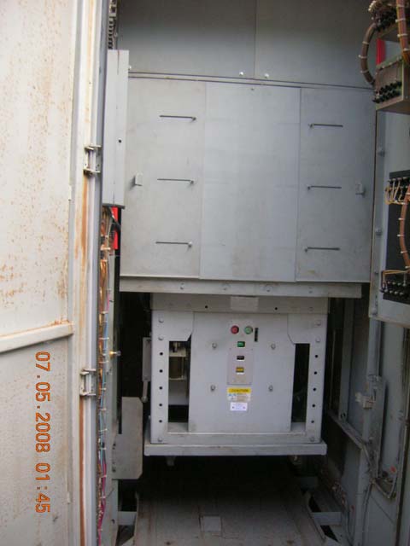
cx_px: 205
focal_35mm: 34
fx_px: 537
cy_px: 273
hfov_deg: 41.8
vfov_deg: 54.0
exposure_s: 1/210
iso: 200
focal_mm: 5.7
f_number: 2.9
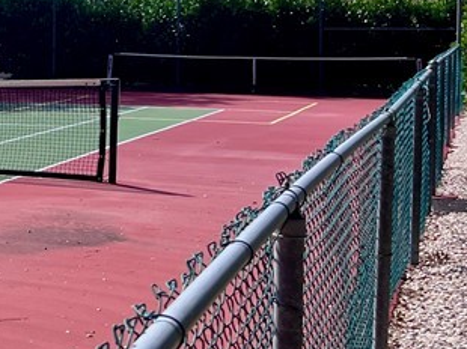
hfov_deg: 19.0
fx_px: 1159
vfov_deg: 16.9
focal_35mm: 86
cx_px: -295
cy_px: 30
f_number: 1.6
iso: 50
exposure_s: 1/2825
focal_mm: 5.1
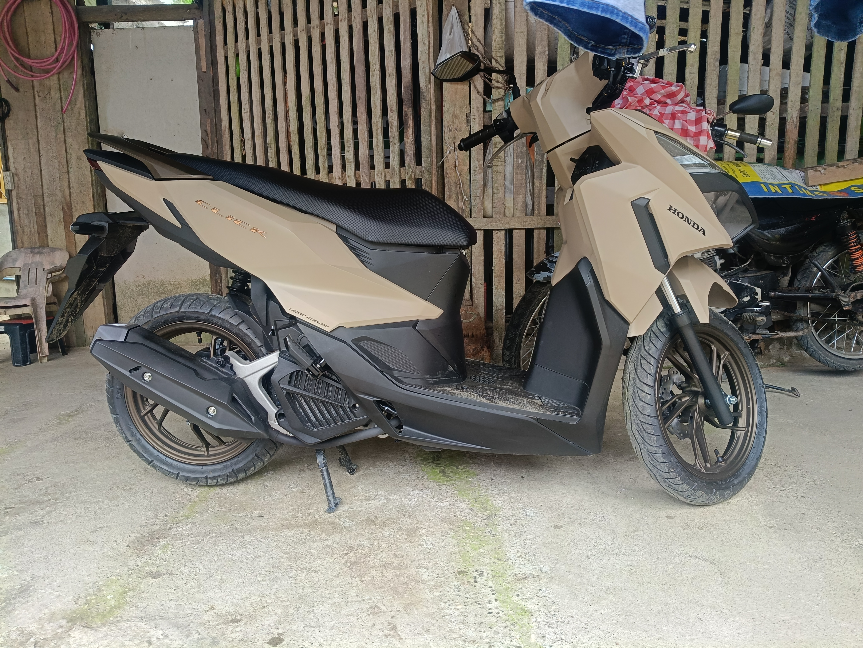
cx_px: 432
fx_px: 648
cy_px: 324
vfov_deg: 53.1
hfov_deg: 67.3
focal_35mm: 26
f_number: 1.88
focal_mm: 4.84
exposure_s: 1/100
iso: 320
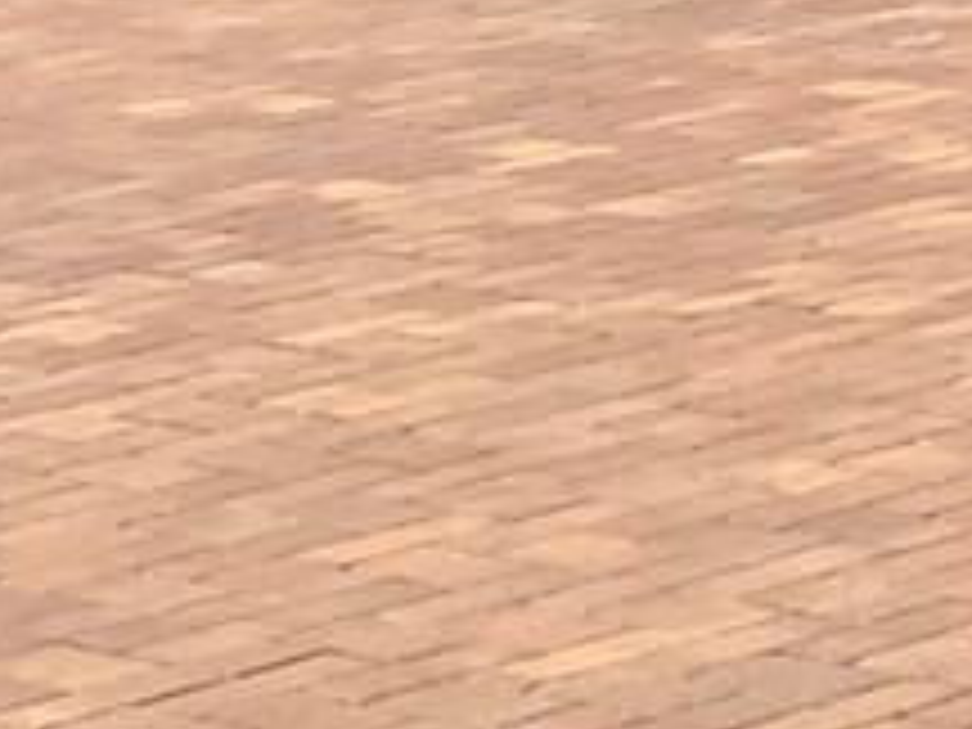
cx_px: 3069
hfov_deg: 7.4
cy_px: -670
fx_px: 6458
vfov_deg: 6.3
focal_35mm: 230
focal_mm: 3.3
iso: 25
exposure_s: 1/2331
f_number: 2.4
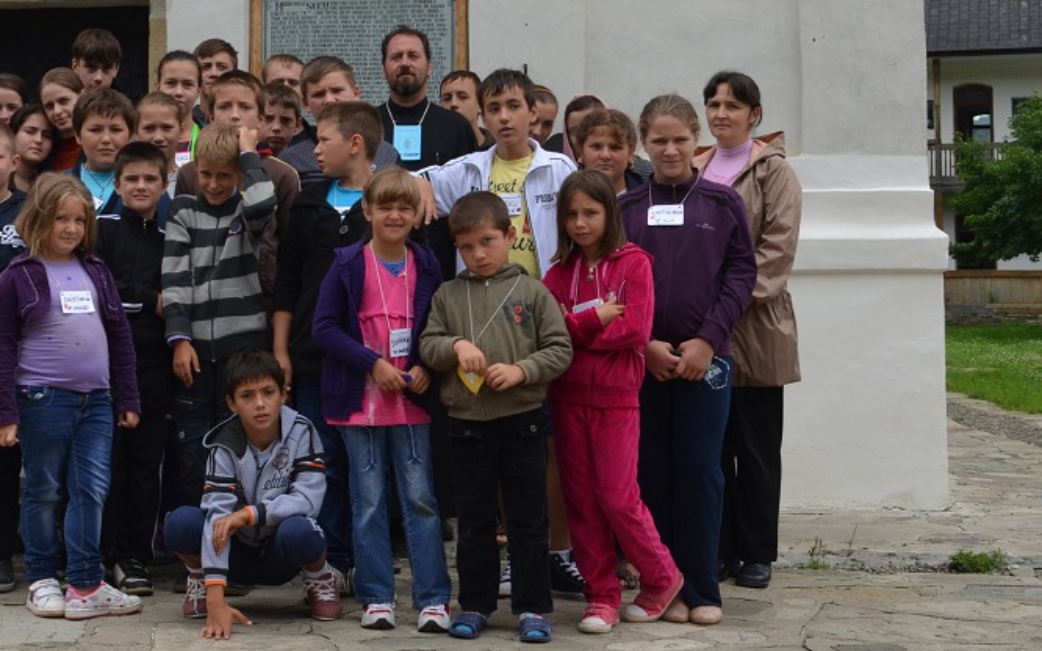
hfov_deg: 26.2
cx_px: 172
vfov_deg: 16.7
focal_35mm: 77
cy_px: 77
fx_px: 2186
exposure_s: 1/250
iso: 200
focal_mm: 28
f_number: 8
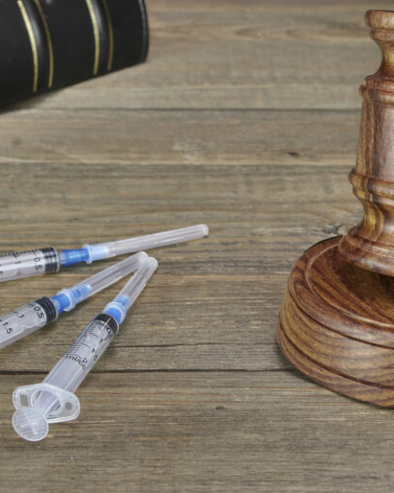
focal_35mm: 85
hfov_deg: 18.1
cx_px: 190
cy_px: 246
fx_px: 1239
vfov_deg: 22.5
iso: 100
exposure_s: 1/4
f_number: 11
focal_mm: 40
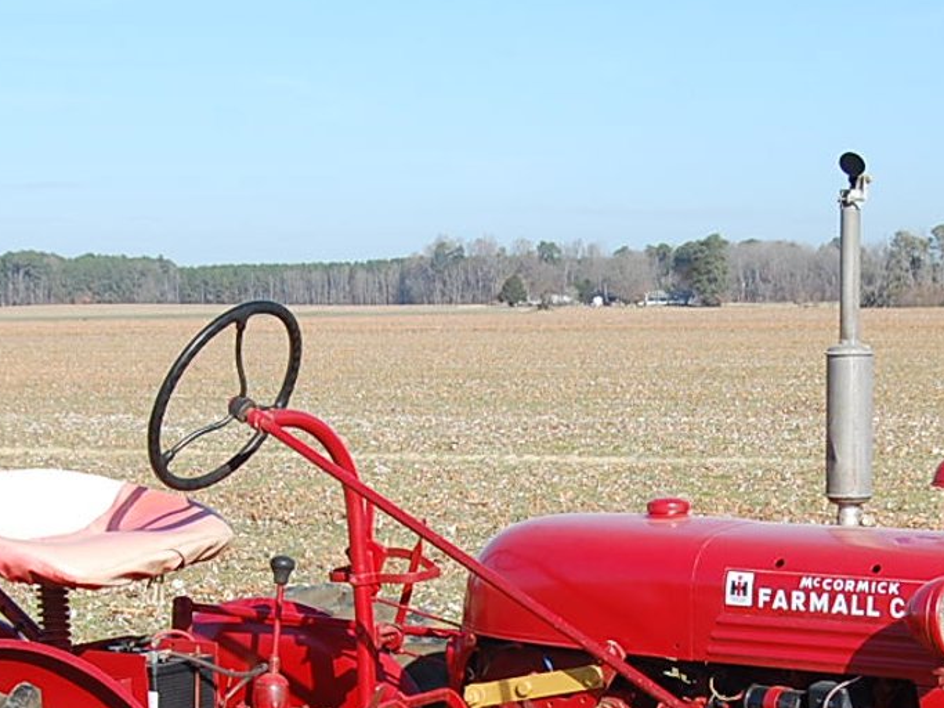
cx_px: 540
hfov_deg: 18.2
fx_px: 2945
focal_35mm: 108
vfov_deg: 13.5
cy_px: 734
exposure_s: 1/320
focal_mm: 30
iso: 200
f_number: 9
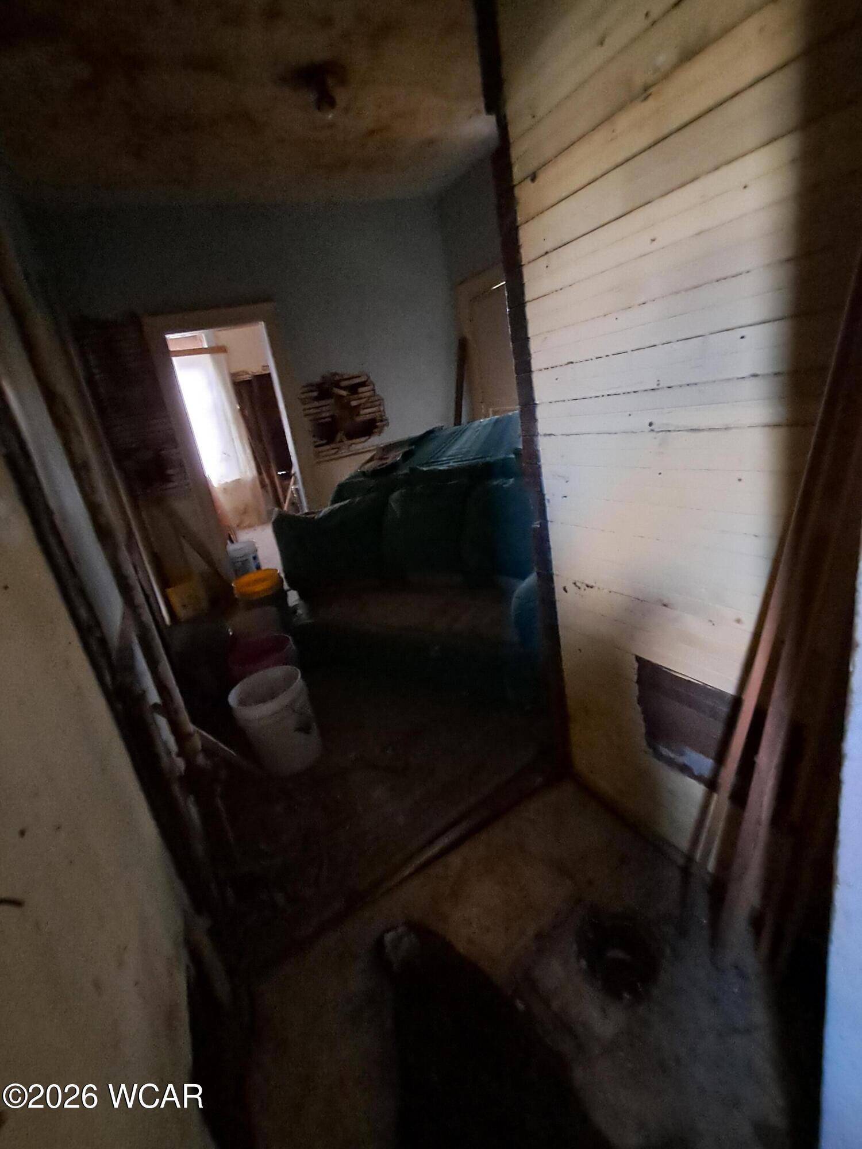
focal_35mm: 16
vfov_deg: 94.5
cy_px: 574
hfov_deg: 78.1
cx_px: 431
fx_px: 531
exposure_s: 1/20
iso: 640
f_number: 2.2
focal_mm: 1.64
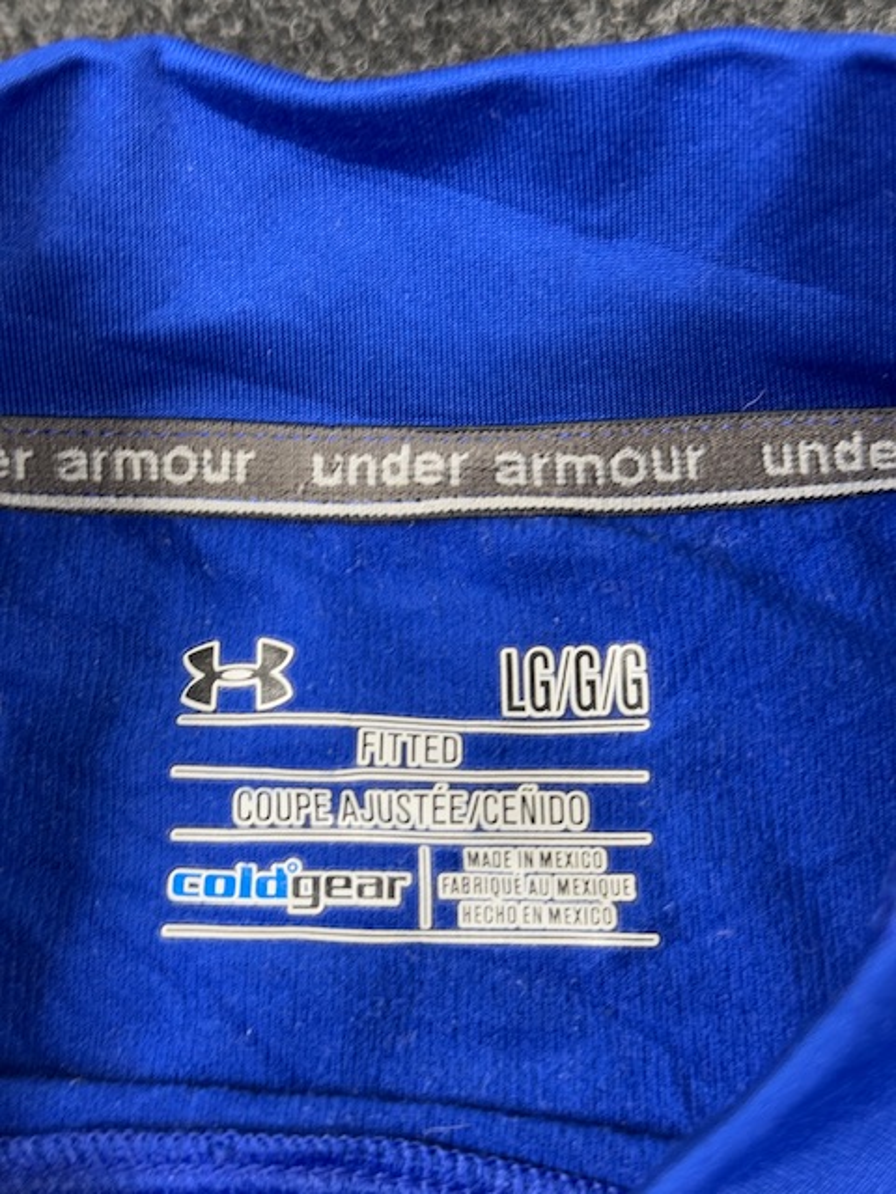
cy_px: 597
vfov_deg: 39.7
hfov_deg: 30.3
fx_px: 1657
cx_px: 448
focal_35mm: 48
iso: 100
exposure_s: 1/50
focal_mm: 6.76
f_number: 1.78
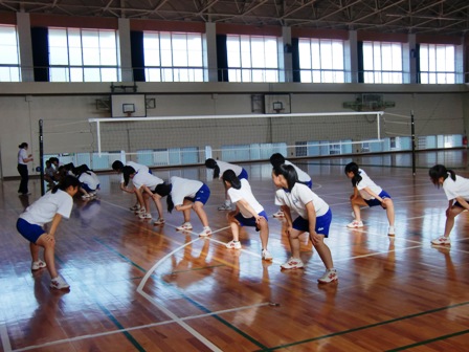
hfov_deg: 46.8
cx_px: 234
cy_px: 176
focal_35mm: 40
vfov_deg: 36.0
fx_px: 542
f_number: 3.8
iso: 64
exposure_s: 1/80
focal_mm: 7.1
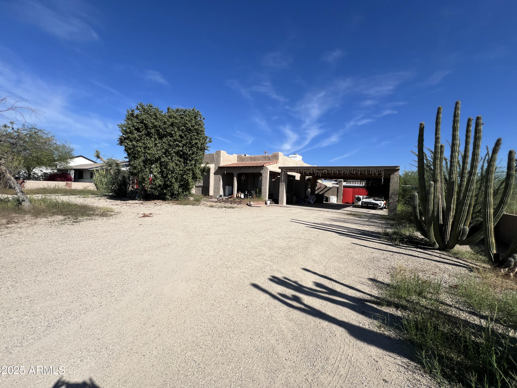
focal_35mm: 13
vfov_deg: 89.9
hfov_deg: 106.2
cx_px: 258
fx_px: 194
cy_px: 194
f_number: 1.8
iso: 32
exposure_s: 1/2732
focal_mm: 1.57
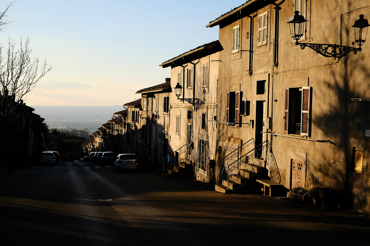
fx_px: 545
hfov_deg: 37.5
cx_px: 185
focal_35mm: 53
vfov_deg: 25.5
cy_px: 123
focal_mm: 35
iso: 400
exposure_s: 1/640
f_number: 6.4
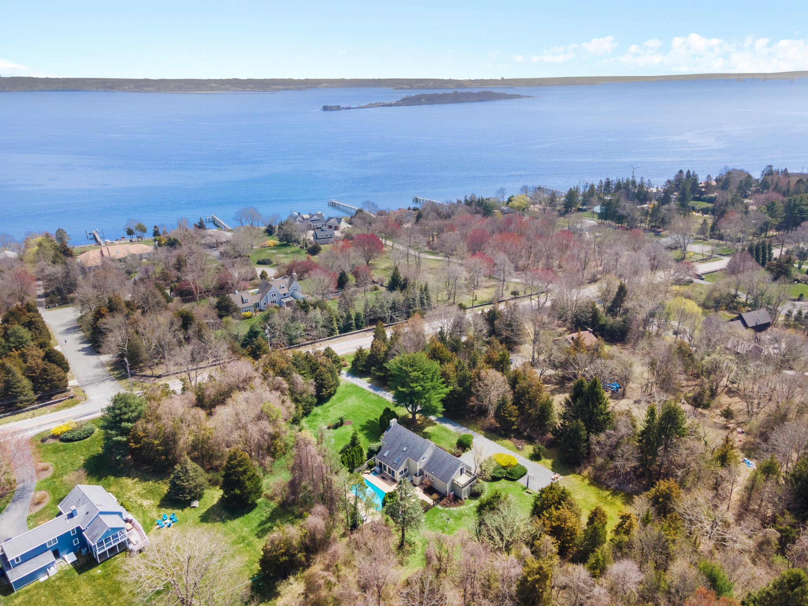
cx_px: 404
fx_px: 560
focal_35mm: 24
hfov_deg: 71.6
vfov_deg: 56.8
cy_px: 303
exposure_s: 1/640
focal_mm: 4.5
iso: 100
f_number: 2.8
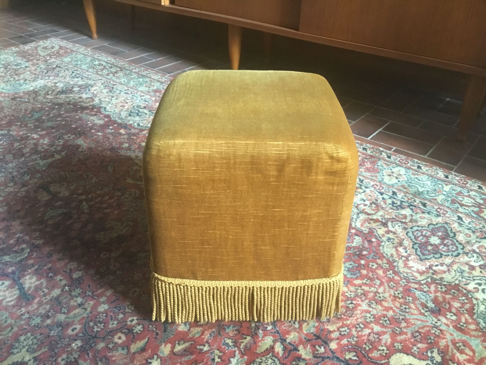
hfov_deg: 58.4
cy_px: 182
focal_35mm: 31
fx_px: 435
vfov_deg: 45.4
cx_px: 243
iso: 250
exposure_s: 1/17
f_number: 2.4
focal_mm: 3.3
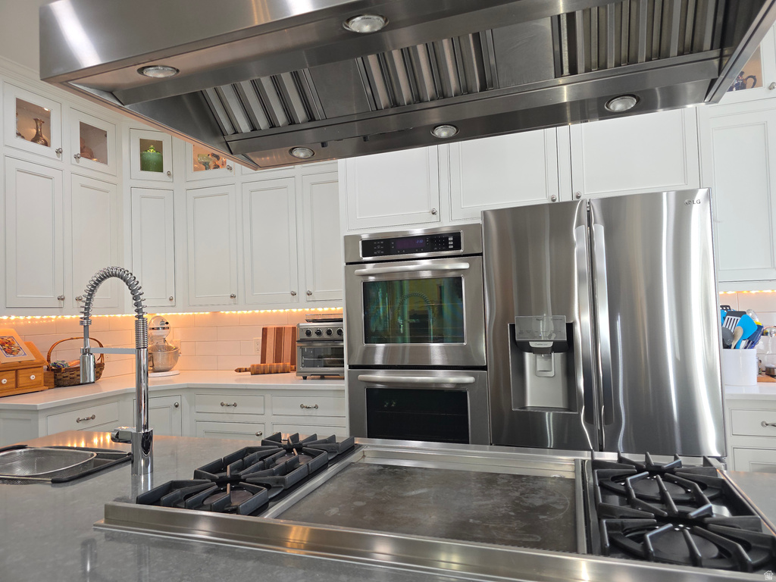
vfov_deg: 58.9
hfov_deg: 73.9
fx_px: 516
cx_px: 388
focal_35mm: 23
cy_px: 291
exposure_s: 1/60
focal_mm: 6.3
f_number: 1.7
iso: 64
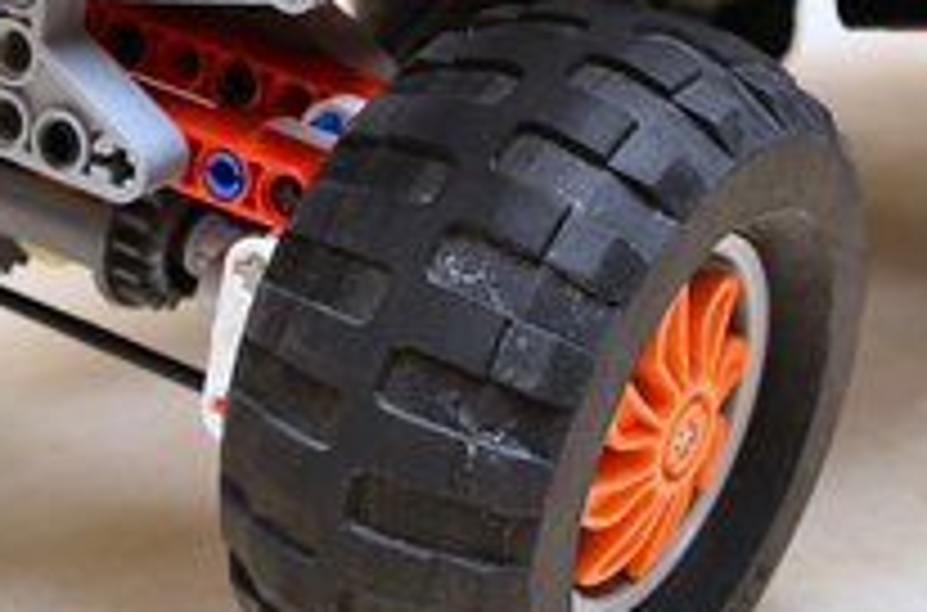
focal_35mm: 140
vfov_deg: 9.6
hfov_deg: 14.7
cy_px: -151
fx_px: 3594
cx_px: 446
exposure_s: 1/125
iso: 400
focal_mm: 24
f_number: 6.3
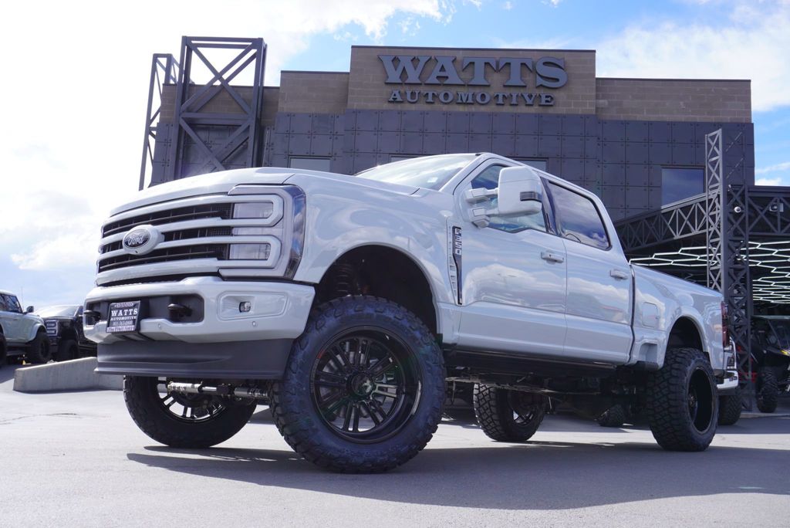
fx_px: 823
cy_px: 264
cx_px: 395
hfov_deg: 51.3
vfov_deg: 35.5
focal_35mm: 38
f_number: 8
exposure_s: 1/125
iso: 100
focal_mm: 25
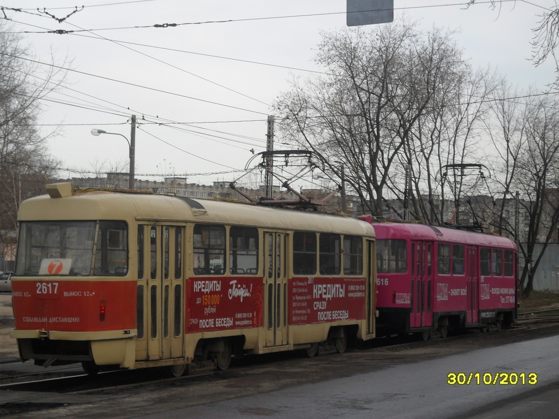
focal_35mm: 95
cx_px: 280
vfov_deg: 15.6
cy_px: 210
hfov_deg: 20.7
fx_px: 1534
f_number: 5.3
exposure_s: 1/250
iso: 80
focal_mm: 17.1
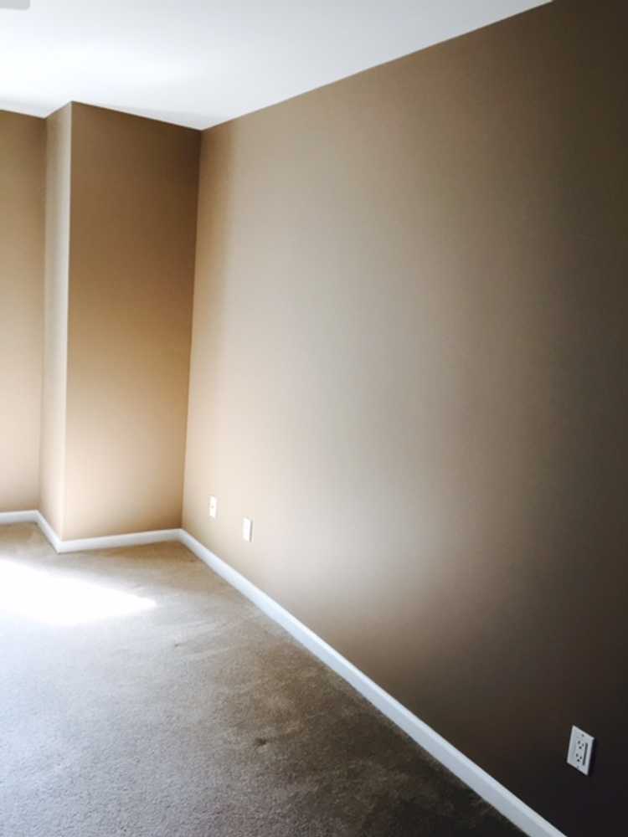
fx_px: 701
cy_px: 418
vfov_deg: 61.7
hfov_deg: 48.2
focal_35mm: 29
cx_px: 314
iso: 64
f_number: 2.2
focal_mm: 4.15
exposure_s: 1/30
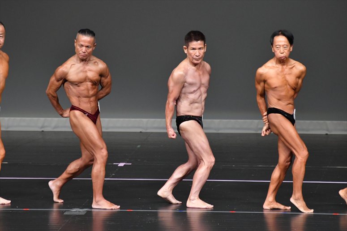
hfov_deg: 5.5
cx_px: 174
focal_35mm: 375
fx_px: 3613
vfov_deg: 3.7
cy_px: 116
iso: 4000
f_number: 5.6
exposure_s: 1/400
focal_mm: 250
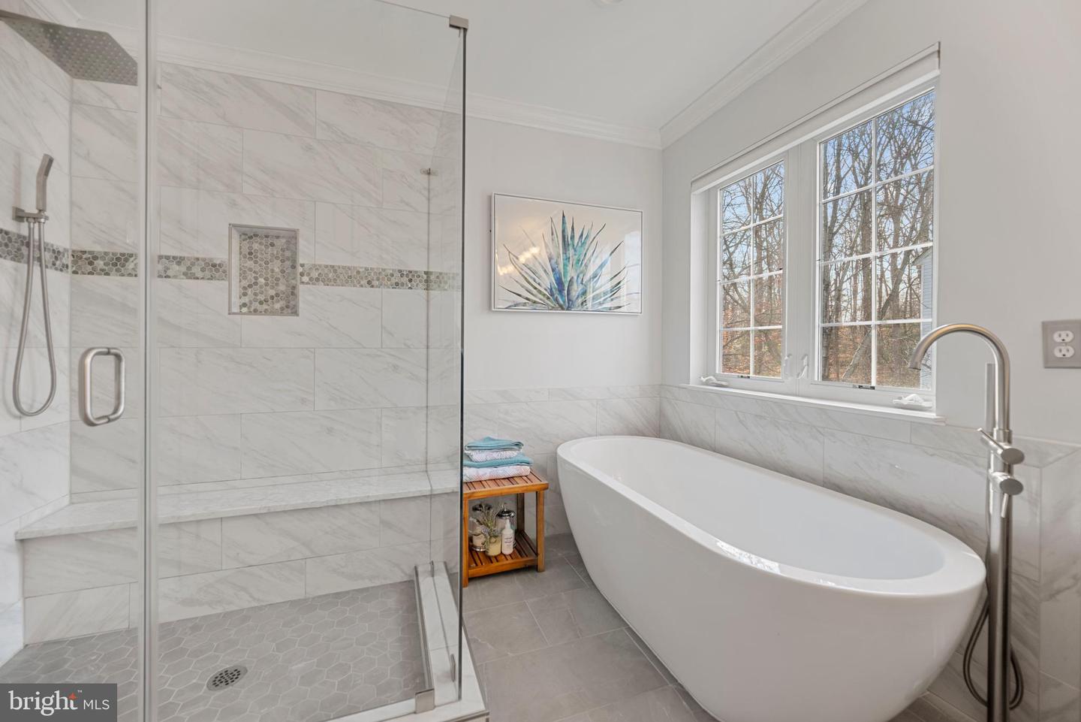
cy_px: 361
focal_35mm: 14
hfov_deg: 104.2
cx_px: 540
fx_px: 420
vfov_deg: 81.2
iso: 100
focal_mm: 14
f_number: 4
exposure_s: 1/20
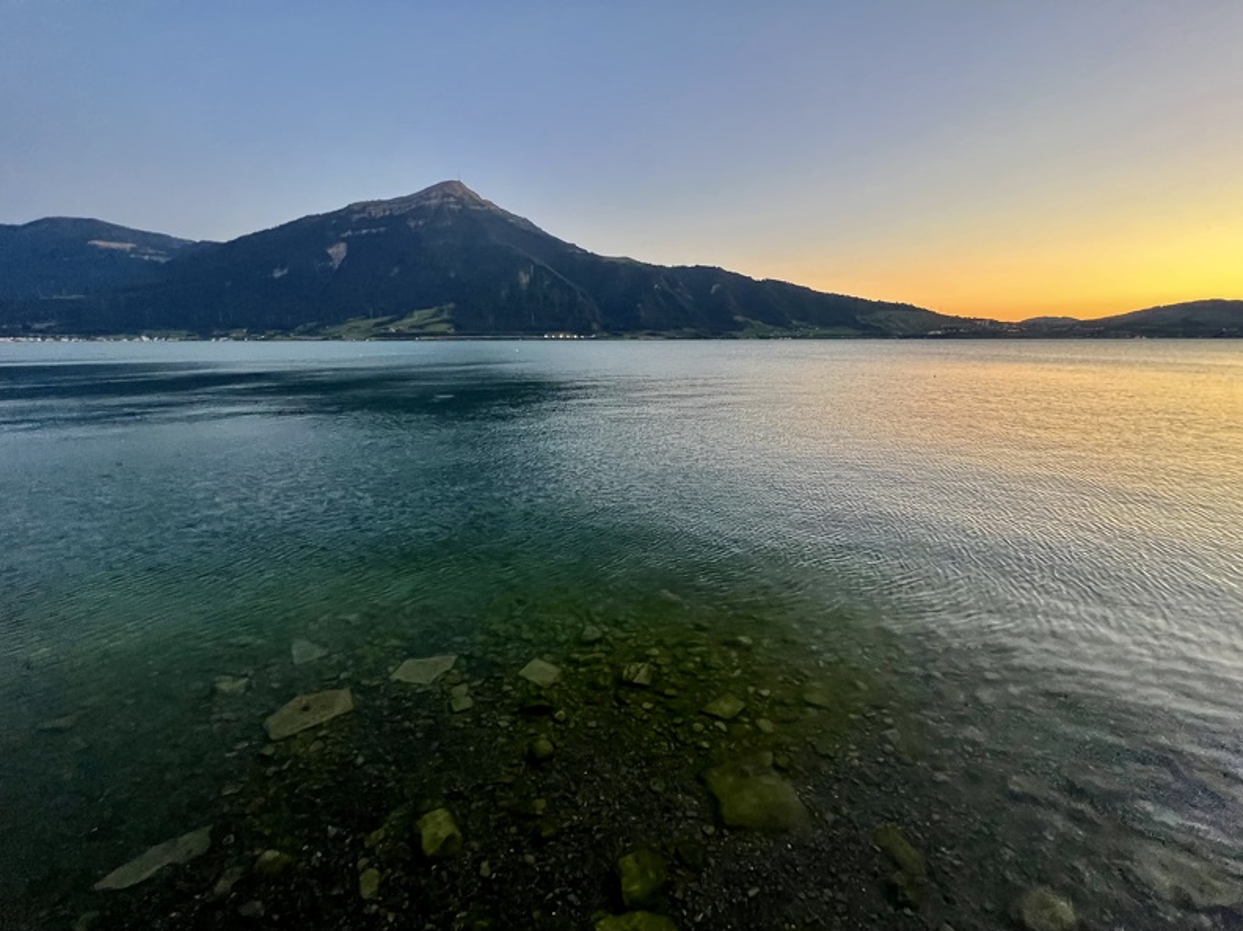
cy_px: 466
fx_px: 467
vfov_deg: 89.9
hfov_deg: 106.2
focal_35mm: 13
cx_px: 622
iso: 1000
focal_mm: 1.57
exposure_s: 1/54
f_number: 1.8
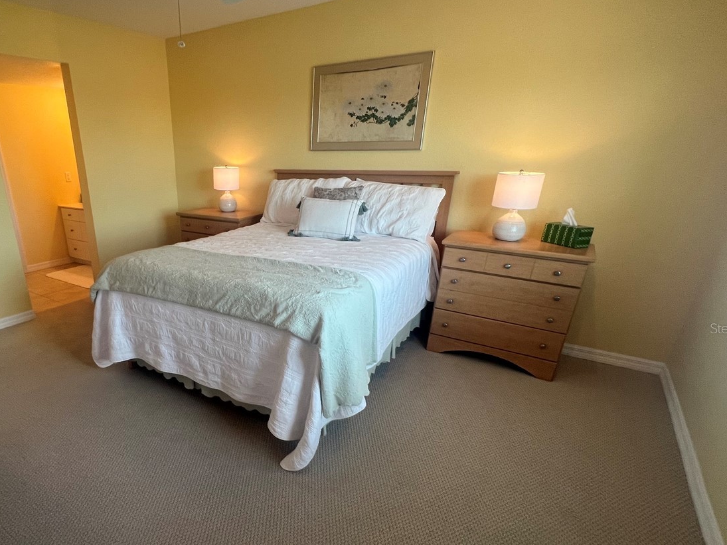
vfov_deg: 68.0
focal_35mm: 19
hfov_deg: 81.8
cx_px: 242
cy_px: 328
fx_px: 399
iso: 160
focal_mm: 1.57
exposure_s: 1/120
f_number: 1.8
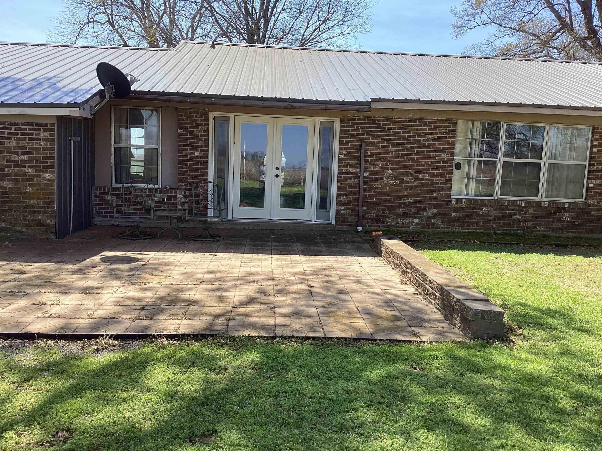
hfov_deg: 58.4
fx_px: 539
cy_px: 226
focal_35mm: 31
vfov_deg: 45.4
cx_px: 301
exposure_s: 1/612
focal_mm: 3.3
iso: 25
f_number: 2.4
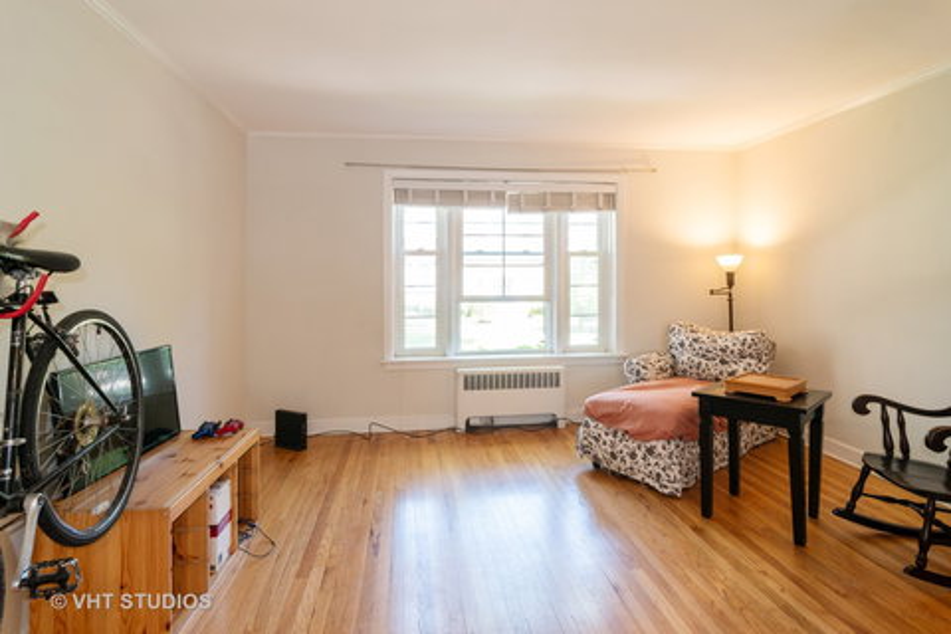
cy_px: 317
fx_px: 475
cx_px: 476
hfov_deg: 90.0
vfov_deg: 67.4
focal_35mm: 18
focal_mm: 12
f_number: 8
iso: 200
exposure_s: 1/3
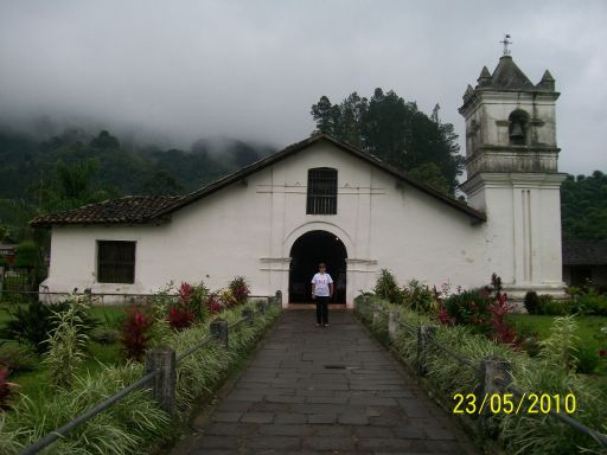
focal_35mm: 36
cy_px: 228
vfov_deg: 39.7
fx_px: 631
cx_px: 304
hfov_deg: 51.4
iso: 80
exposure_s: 1/250
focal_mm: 6
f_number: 2.7
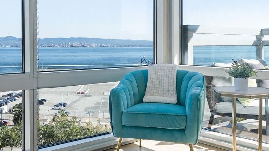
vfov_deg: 26.3
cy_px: 42
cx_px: 111
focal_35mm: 45
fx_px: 321
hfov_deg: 45.3
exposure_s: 1/250
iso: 320
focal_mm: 16
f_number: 8
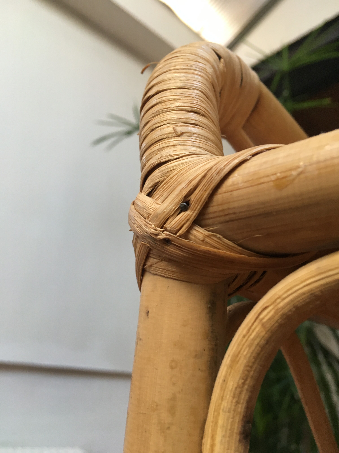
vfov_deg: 61.7
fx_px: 379
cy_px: 226
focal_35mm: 29
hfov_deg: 48.2
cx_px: 170
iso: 100
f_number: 2.2
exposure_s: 1/33
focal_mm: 4.15
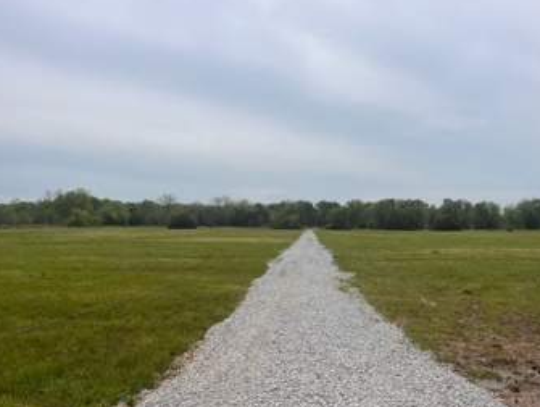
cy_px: 207
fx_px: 484
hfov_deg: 58.3
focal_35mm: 31
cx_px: 287
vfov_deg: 45.5
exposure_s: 1/9901
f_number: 1.6
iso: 50
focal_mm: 5.1
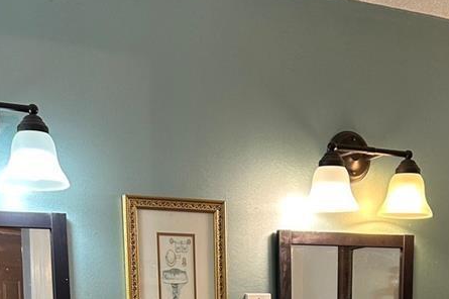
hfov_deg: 27.7
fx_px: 910
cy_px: 480
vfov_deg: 16.6
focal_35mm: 73
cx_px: 256
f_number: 1.5
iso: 80
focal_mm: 5.7
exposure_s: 1/60
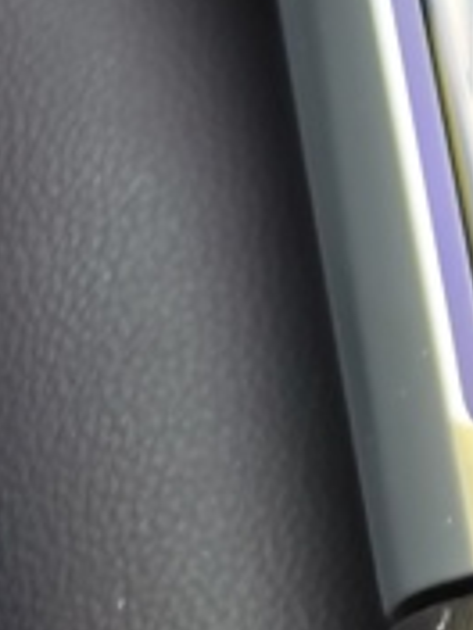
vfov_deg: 15.5
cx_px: 1329
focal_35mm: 123
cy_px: -93
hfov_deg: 9.8
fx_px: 2241
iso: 100
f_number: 1.8
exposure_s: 1/100
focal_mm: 5.58
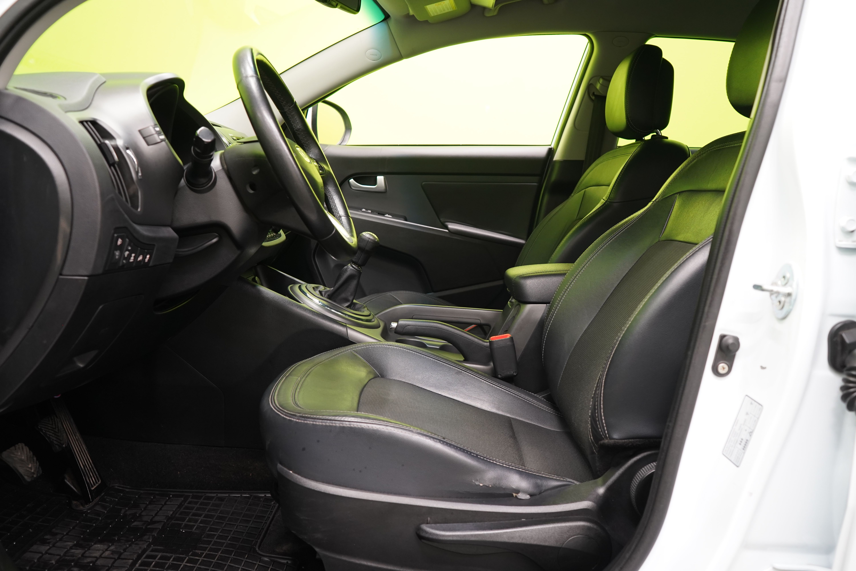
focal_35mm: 30
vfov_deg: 43.6
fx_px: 713
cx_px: 428
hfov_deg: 61.9
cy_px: 286
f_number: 5
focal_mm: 30
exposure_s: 1/20
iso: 1250
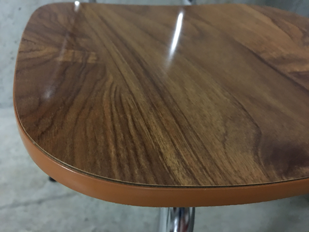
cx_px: 154
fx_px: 259
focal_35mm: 29
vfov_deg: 48.2
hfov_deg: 61.7
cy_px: 116
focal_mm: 4.15
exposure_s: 1/4
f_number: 2.2
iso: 125
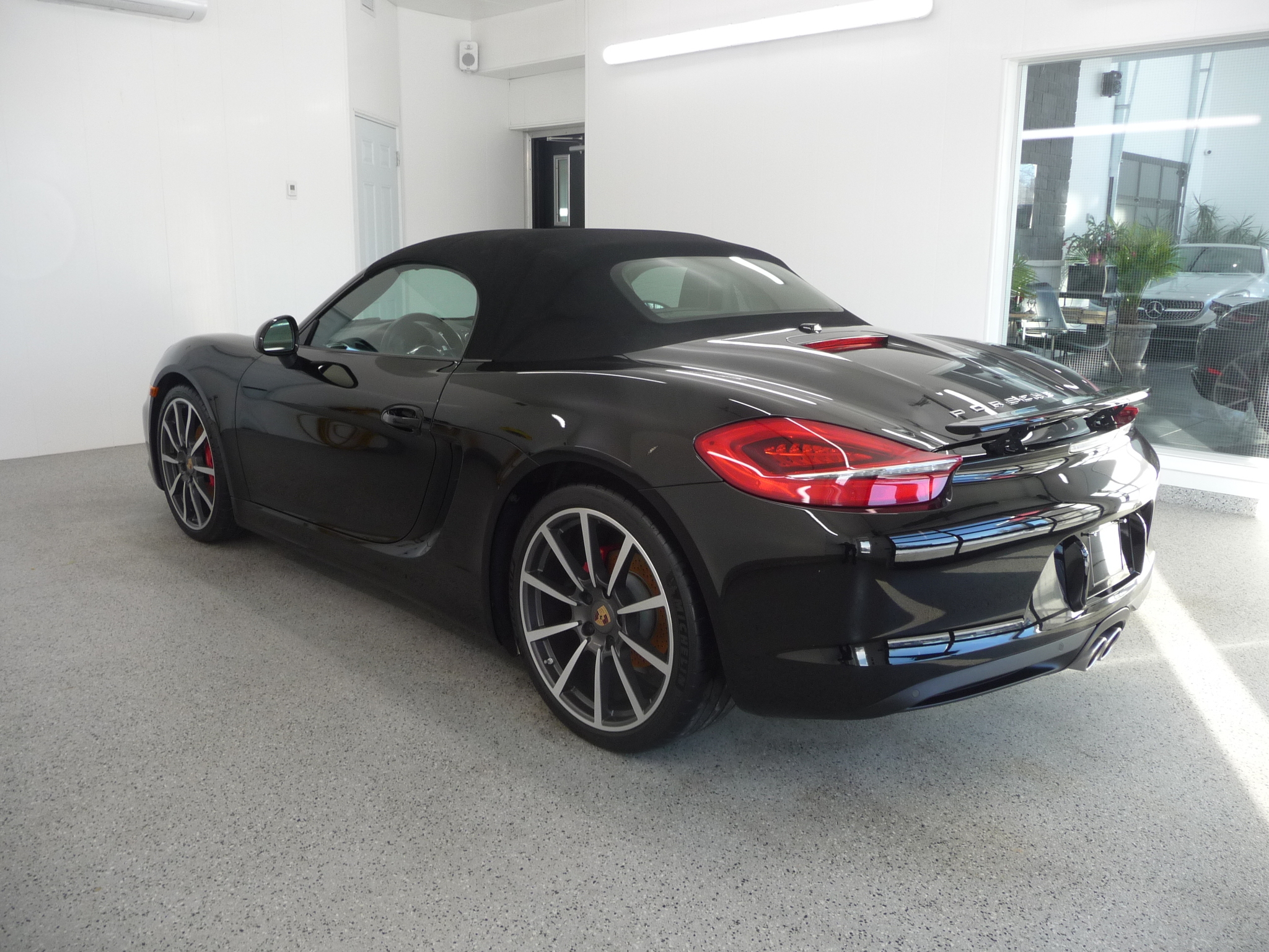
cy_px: 476
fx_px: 1026
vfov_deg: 49.7
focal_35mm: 28
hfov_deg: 63.4
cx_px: 634
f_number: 3.3
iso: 100
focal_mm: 4.7
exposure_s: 1/50
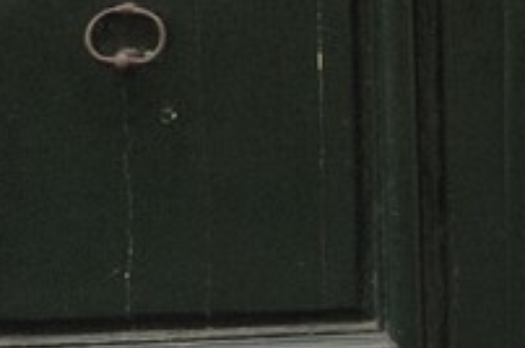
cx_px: 1773
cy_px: -229
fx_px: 4848
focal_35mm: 333
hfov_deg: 5.7
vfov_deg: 4.1
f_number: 4.5
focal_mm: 28
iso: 200
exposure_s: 1/45
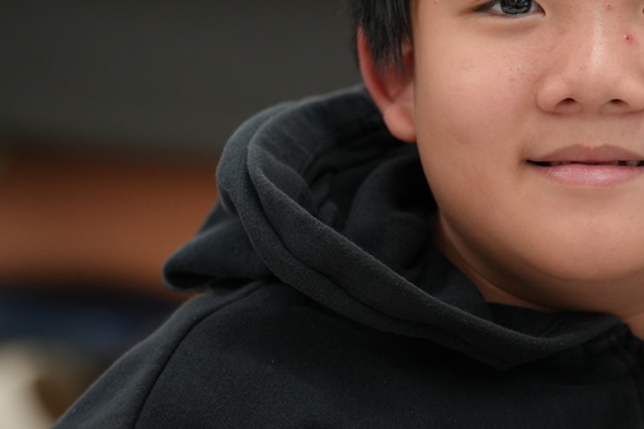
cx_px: 626
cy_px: 172
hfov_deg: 5.4
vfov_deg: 3.6
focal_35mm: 379
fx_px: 6787
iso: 1600
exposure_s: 1/200
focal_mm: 187.7
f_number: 4
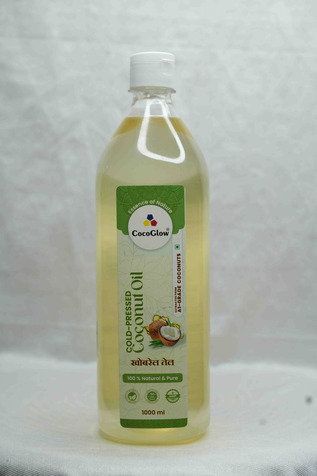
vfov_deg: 31.0
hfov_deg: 20.9
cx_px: 158
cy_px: 238
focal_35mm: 65
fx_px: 858
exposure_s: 1/60
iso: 160
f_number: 5.6
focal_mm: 65
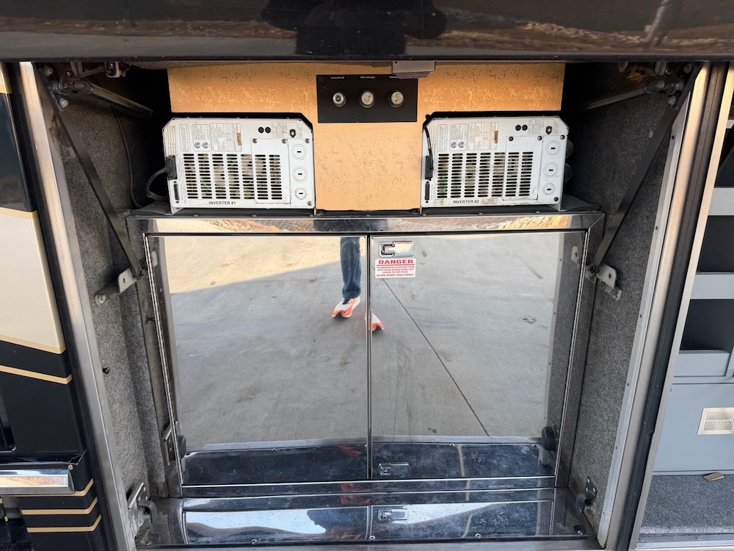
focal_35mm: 24
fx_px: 509
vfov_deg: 56.8
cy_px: 276
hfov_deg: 71.6
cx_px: 367
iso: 64
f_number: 1.78
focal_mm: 6.76
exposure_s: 1/233
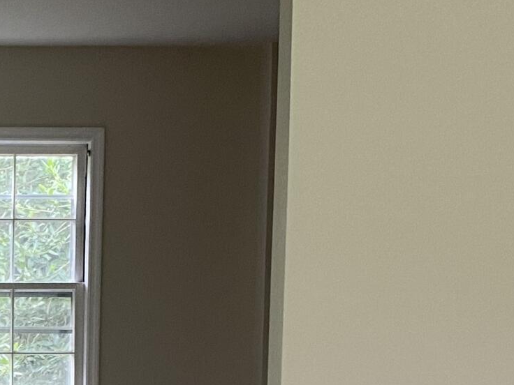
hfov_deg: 17.8
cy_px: 447
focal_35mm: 106
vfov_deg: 13.6
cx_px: -72
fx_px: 1574
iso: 125
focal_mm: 4.25
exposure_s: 1/60
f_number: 1.8
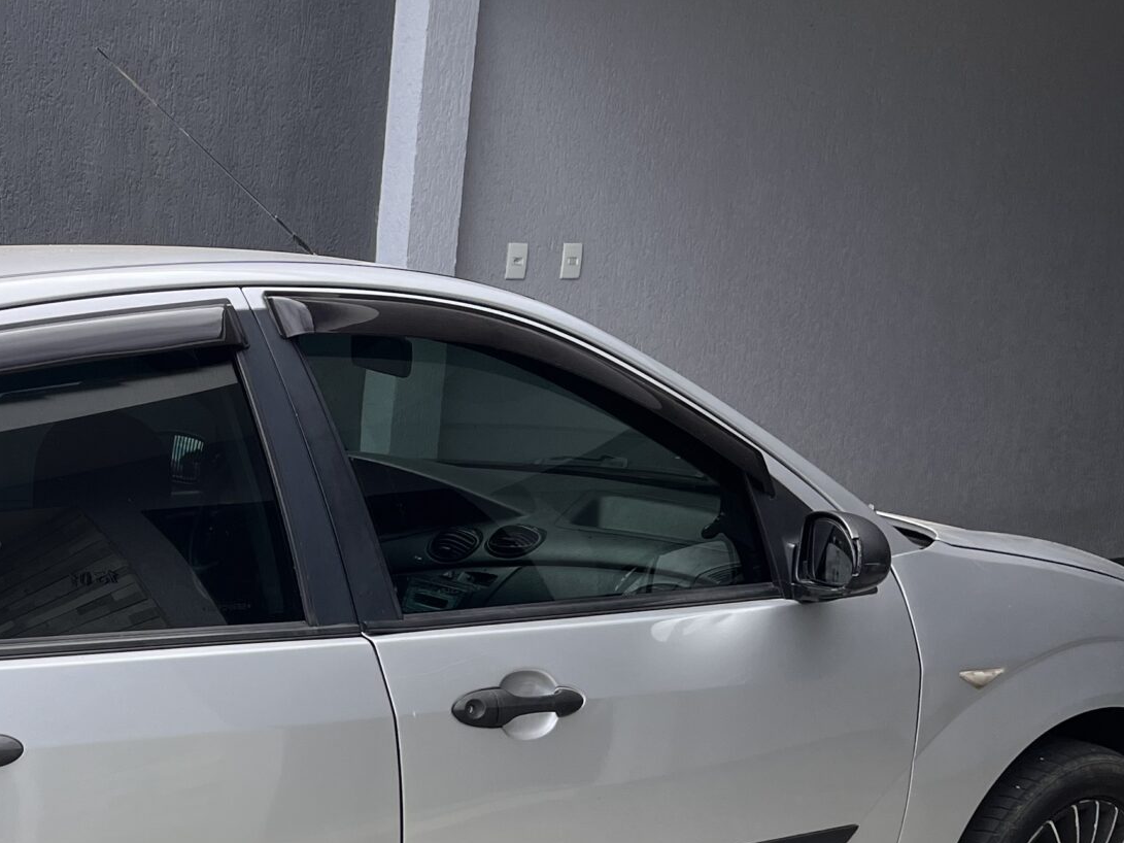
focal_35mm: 61
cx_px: -38
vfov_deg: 23.0
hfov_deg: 29.3
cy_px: 854
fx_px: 1980
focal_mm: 5.1
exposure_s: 1/1294
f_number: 1.6
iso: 50
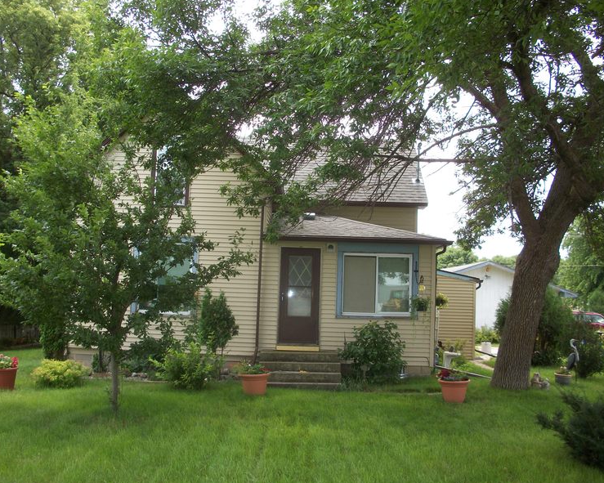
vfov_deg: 40.1
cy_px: 243
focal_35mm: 37
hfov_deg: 49.1
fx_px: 661
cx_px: 285
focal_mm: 6.3
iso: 80
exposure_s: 1/250
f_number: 3.1
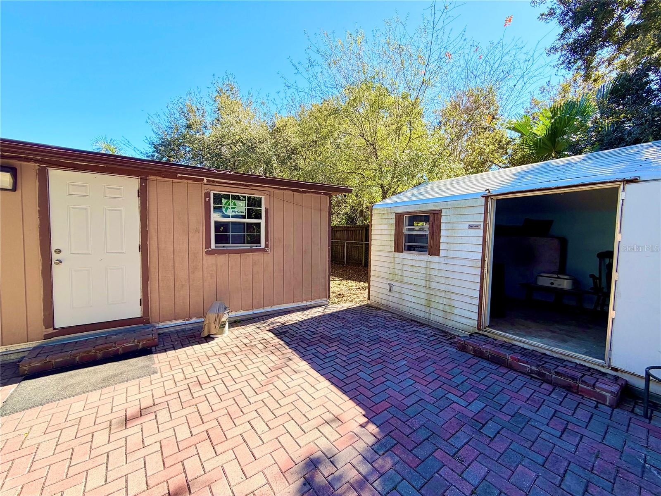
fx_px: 267
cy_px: 248
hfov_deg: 102.1
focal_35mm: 14
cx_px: 330
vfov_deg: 85.7
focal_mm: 2.22
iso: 50
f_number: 2.2
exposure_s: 1/502
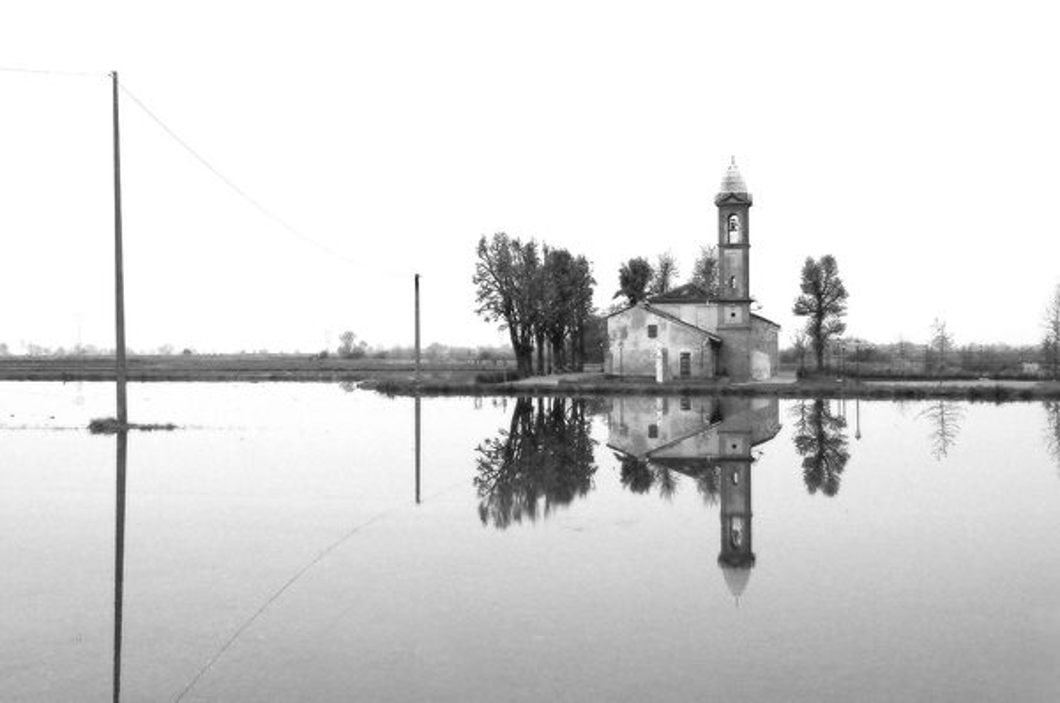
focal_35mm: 42
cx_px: 530
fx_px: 1235
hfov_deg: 46.5
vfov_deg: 31.8
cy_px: 352
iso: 400
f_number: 6.3
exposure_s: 1/500
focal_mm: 28
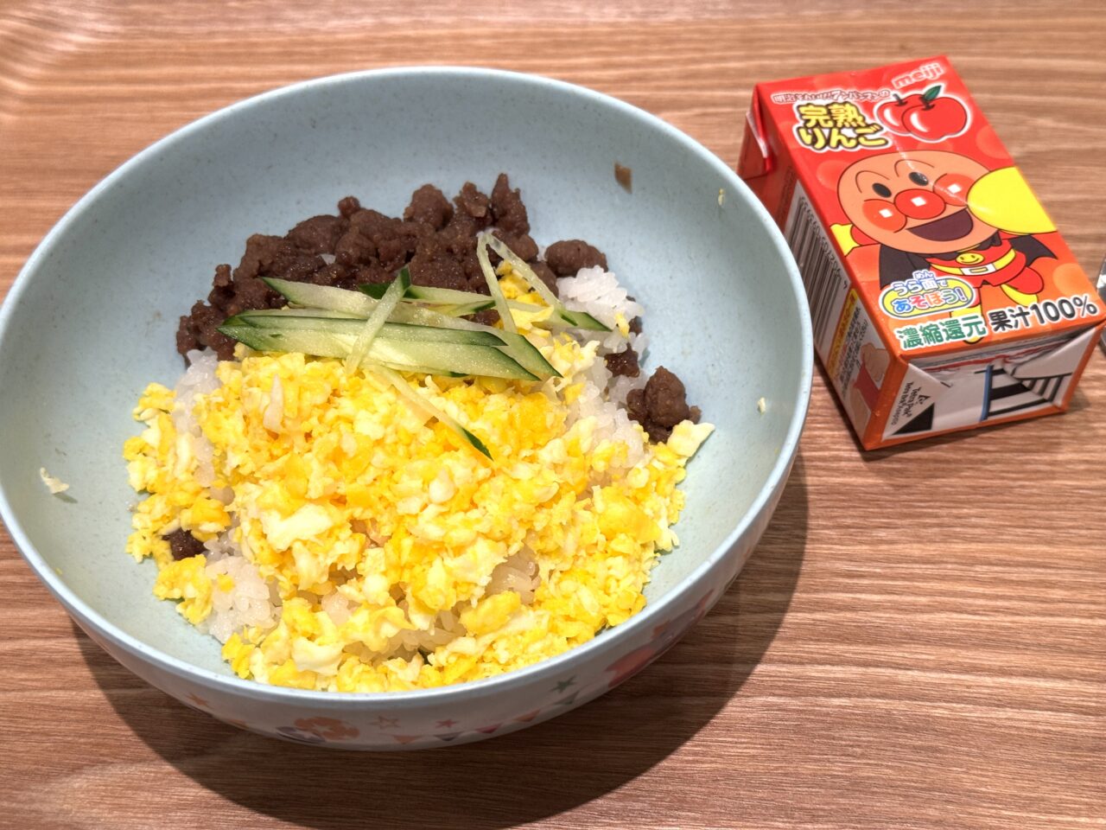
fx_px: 1534
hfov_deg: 39.7
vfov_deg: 30.3
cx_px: 553
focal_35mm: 48
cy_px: 415
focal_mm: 6.76
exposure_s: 1/100
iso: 100
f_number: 1.78
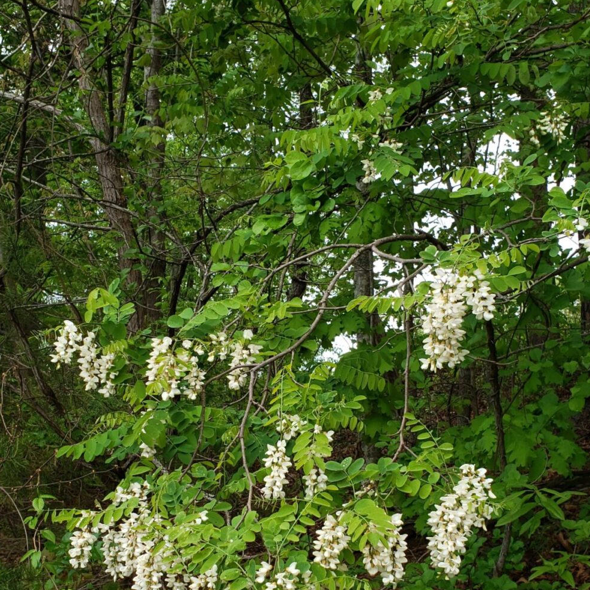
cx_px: 294
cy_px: 396
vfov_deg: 51.5
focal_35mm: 31
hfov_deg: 52.5
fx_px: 598
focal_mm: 4.3
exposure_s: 1/231
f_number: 2.4
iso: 50
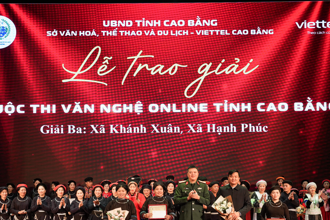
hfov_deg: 32.4
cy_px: 146
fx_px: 568
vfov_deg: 21.8
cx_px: 156
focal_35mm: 62
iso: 500
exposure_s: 1/200
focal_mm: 39
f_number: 4
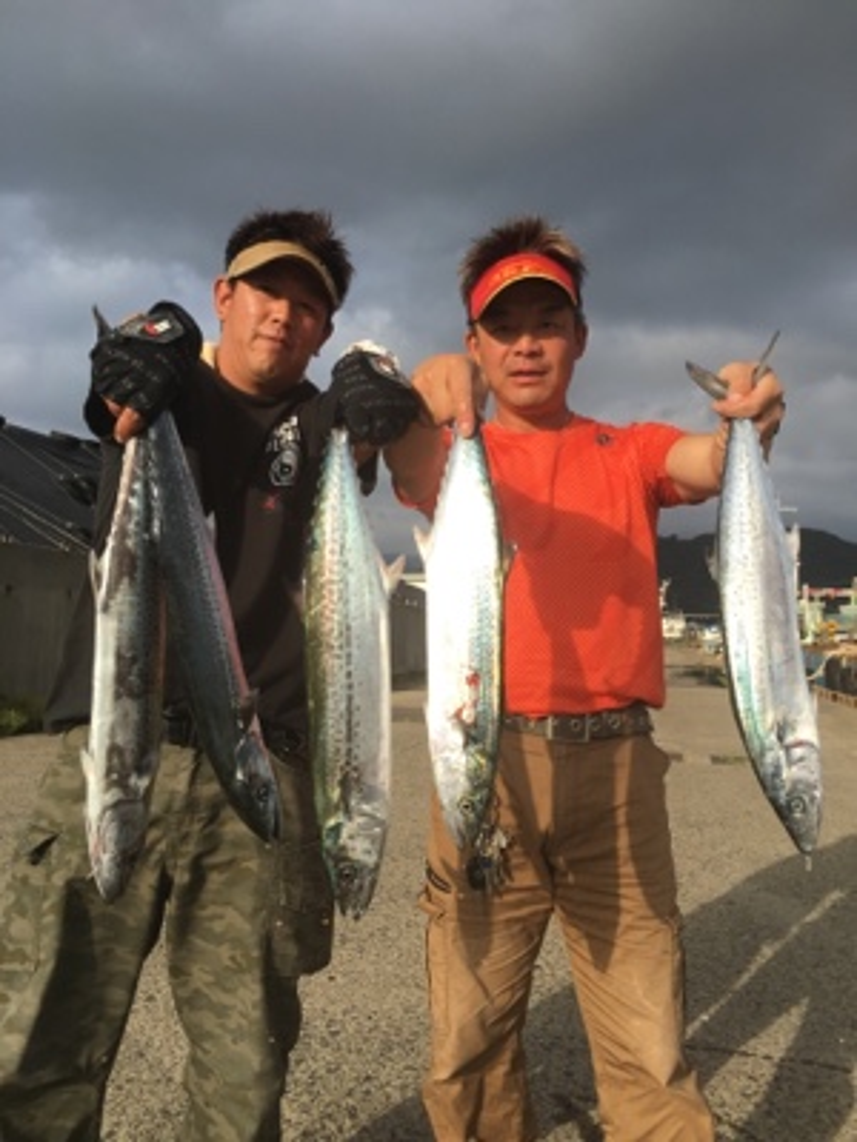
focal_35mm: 29
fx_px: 957
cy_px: 571
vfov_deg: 61.7
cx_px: 428
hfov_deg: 48.2
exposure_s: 1/732
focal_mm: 4.15
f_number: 2.2
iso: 25
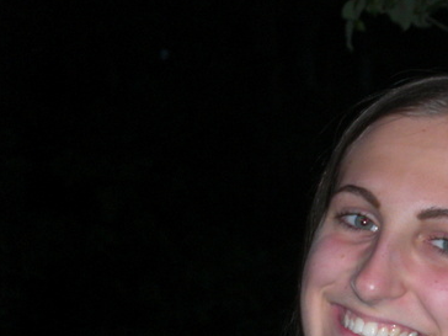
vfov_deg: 7.8
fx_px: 2459
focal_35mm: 190
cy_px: 241
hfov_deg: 10.4
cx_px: 390
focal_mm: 18.9
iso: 200
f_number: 5.3
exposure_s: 1/60
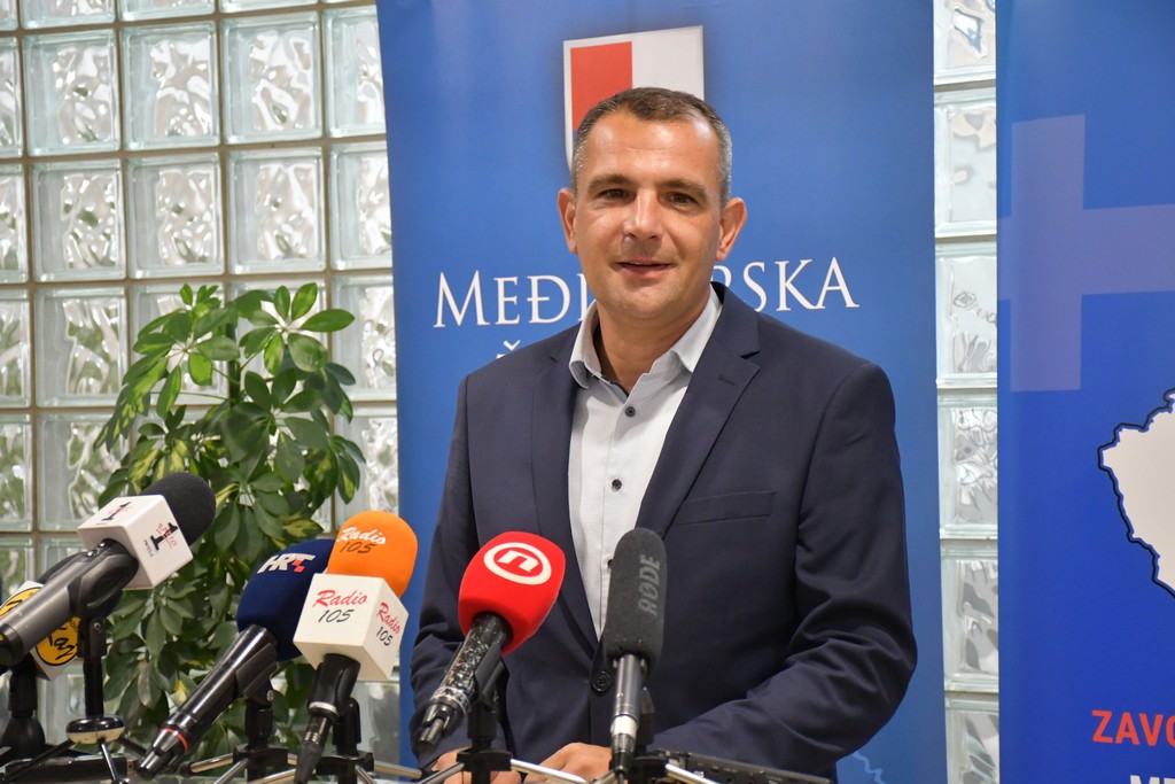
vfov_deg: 15.2
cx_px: 588
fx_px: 2938
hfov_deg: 22.6
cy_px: 392
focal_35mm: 90
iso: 4000
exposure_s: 1/125
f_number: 5
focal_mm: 60
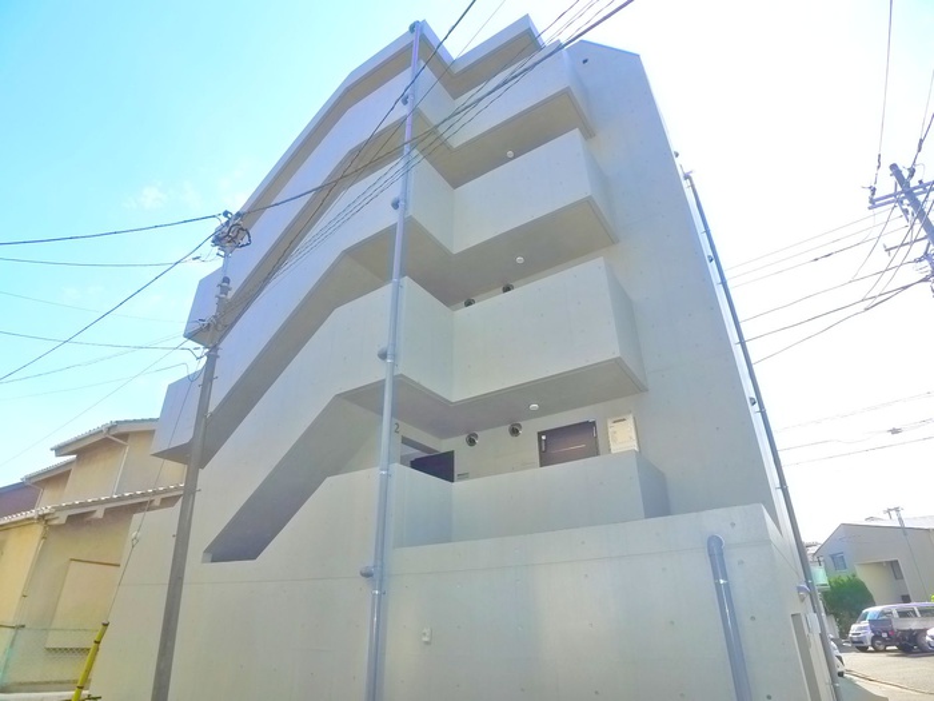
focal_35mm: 24
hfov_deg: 71.6
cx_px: 467
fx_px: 648
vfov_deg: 56.8
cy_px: 350
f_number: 3.5
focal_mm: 5.1
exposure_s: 1/500
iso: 400
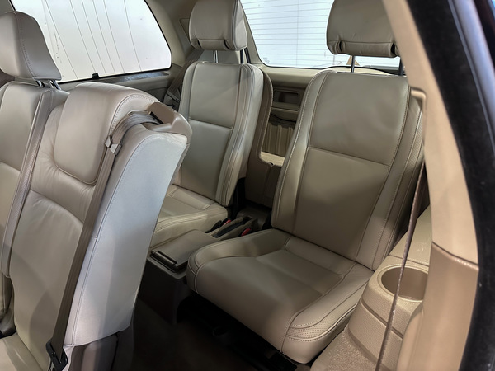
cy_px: 186
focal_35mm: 24
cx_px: 248
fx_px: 343
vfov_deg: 56.8
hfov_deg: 71.6
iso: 800
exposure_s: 1/33
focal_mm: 6.86
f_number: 1.78
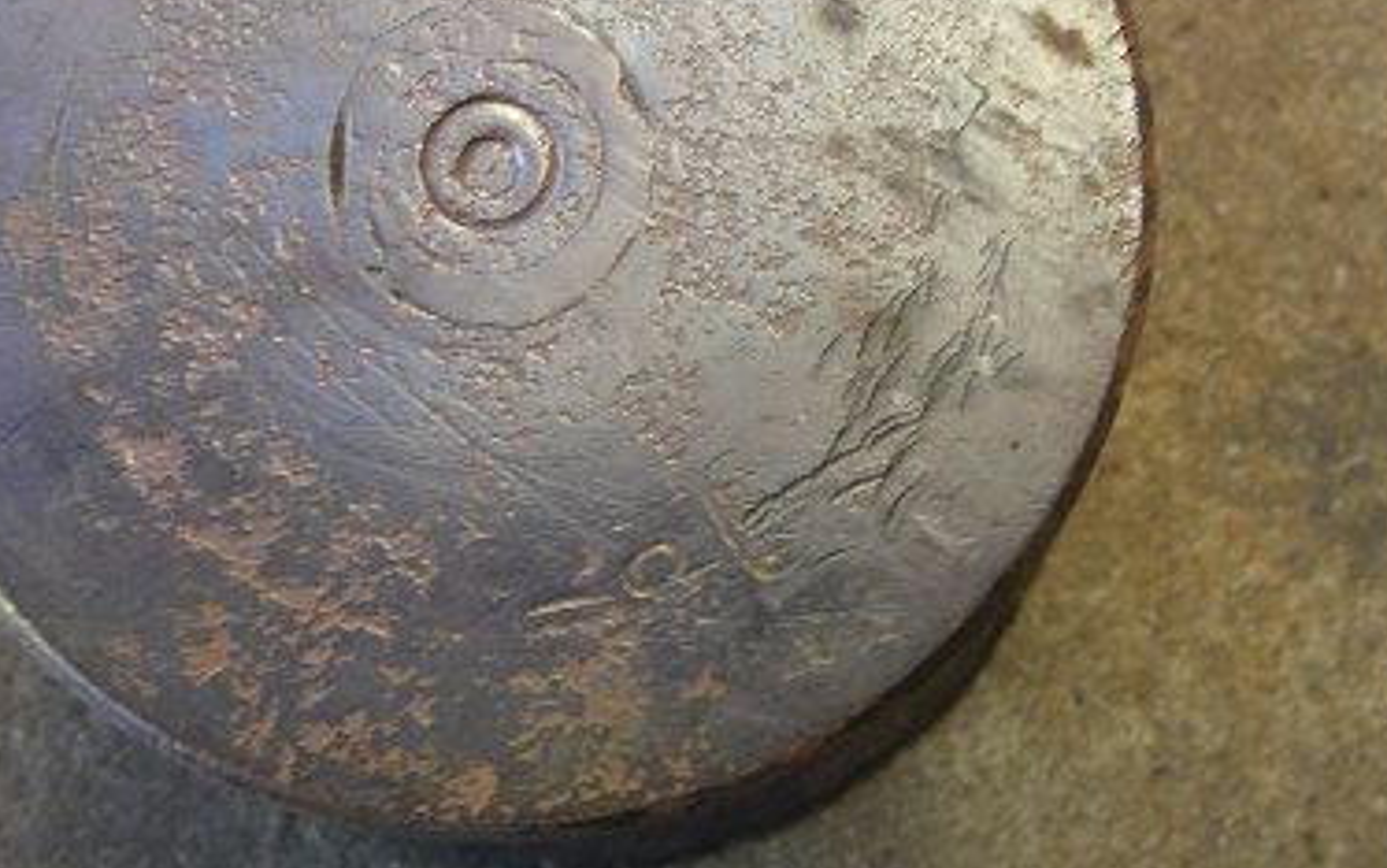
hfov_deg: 29.7
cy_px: 185
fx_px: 2609
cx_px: 612
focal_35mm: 69
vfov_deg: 18.7
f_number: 3.3
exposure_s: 1/50
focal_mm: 6.3
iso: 64
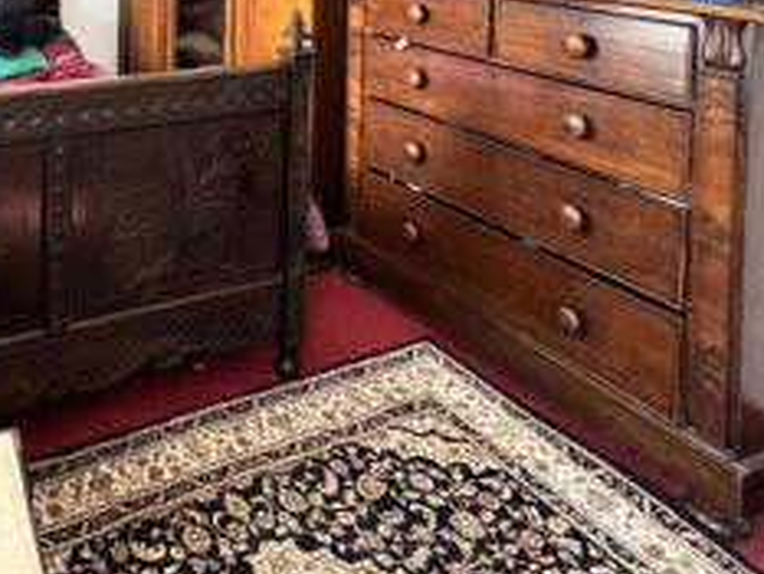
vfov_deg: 33.8
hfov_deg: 47.2
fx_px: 773
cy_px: -97
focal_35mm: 35
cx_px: 74
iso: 80
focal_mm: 2.22
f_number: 2.2
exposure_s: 1/99
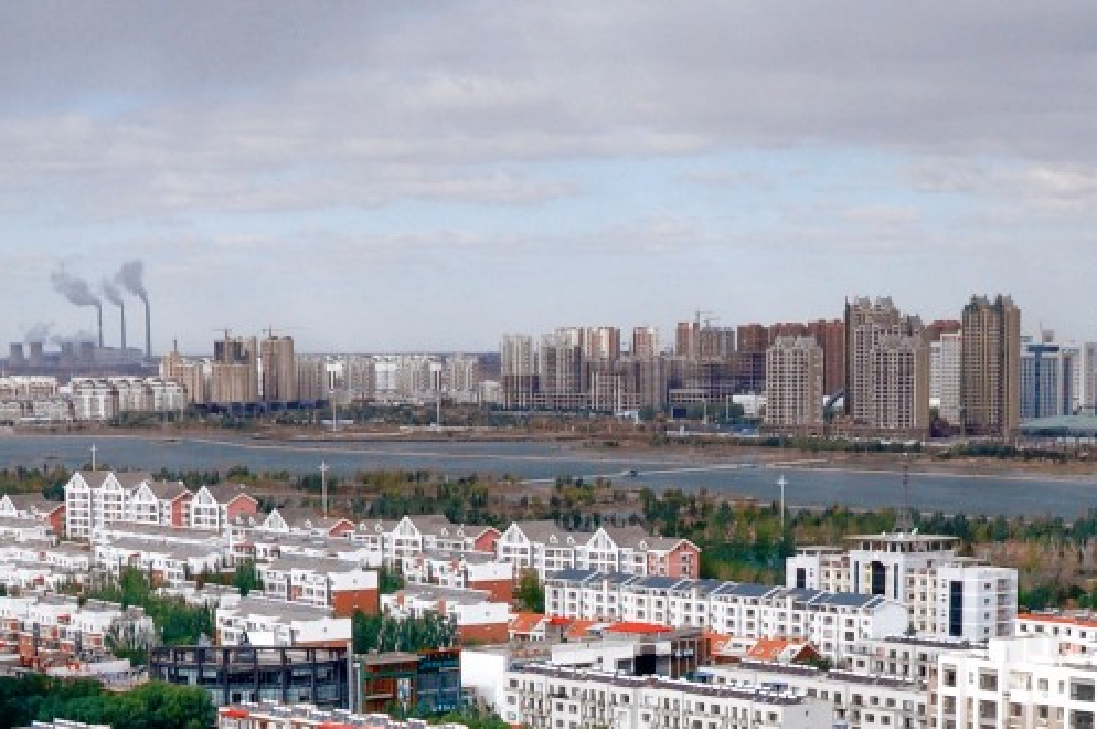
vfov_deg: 15.0
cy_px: 912
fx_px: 2648
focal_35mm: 87
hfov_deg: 23.4
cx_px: 611
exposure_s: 1/320
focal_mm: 18
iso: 250
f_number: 9
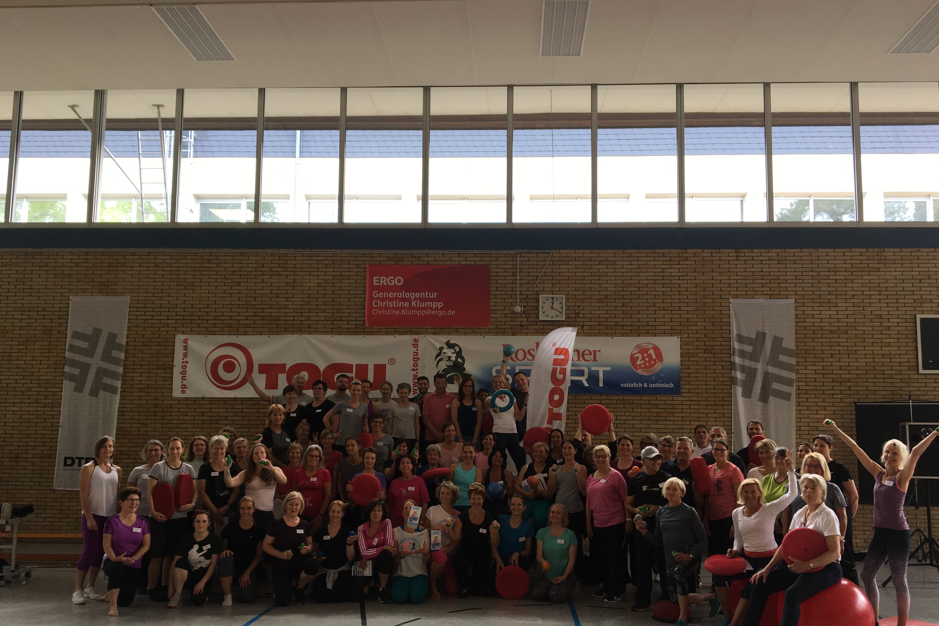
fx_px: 808
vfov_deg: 42.3
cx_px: 481
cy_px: 349
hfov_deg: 60.3
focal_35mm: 31
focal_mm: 4.15
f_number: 2.2
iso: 32
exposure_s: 1/50
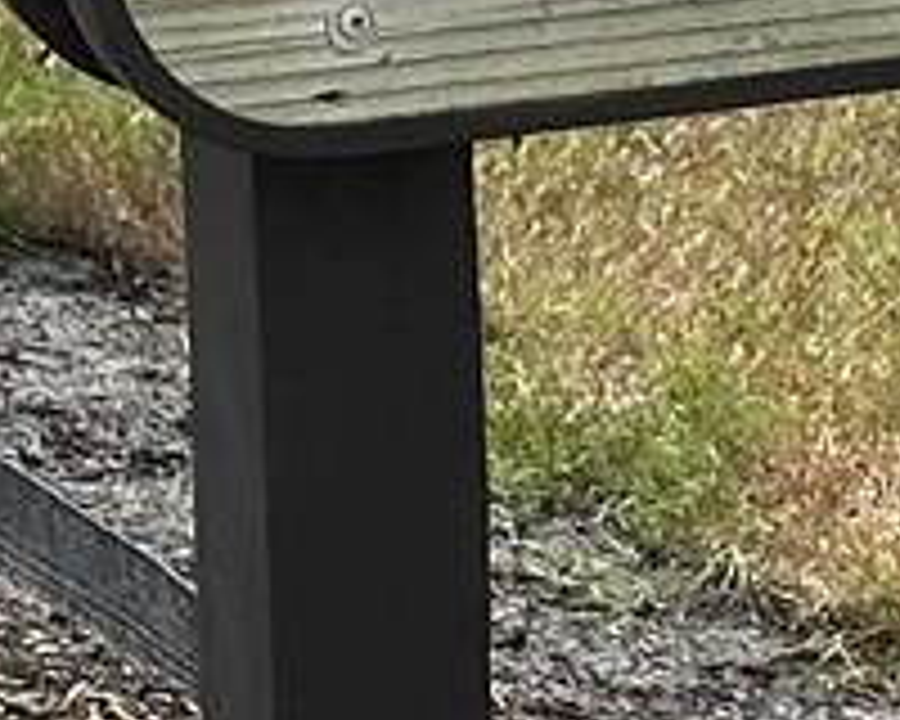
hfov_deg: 5.1
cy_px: -351
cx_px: 1530
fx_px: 9962
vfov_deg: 4.1
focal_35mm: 374
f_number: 1.78
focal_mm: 6.86
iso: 64
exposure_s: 1/5000
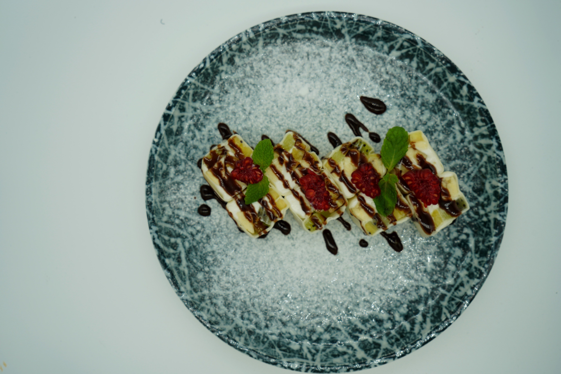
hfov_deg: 50.7
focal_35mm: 38
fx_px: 592
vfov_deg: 35.1
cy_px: 187
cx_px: 280
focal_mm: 38
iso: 100
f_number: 8
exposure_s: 1/125
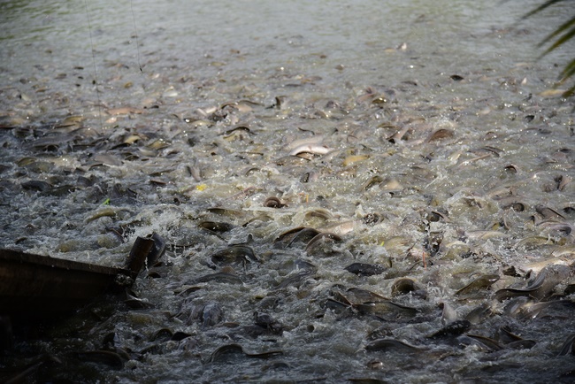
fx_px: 1358
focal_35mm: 85
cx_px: 288
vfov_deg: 16.1
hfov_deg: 23.9
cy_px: 192
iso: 320
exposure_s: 1/1600
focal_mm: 85
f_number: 4
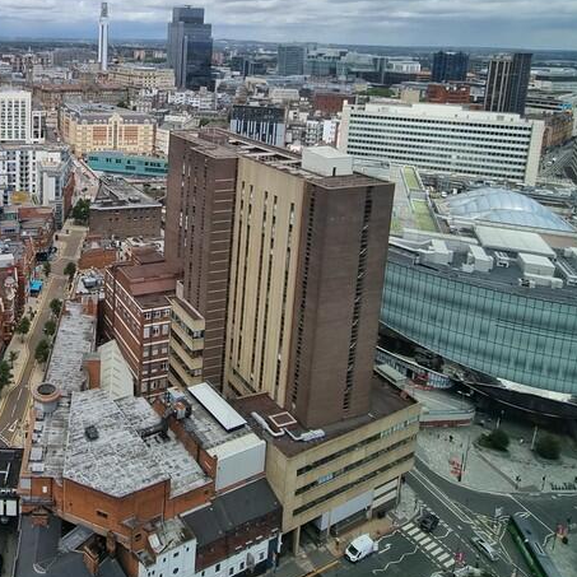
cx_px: 83
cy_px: 125
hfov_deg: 54.8
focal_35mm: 26
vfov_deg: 57.0
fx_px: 490
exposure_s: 1/1332
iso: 50
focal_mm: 2.2
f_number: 2.2
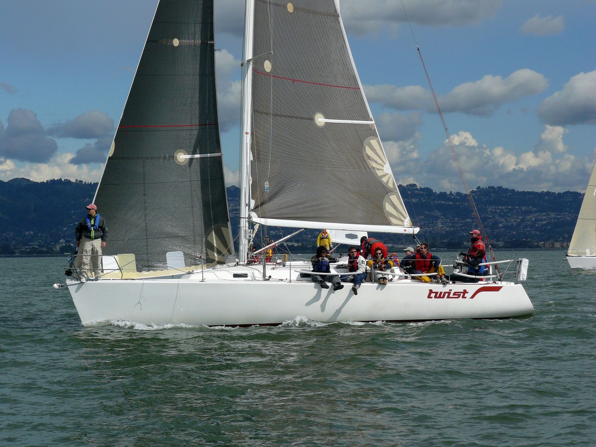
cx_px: 298
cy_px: 224
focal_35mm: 117
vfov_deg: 12.7
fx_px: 2014
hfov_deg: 16.8
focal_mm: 19.5
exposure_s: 1/1300
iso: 100
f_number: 5.6
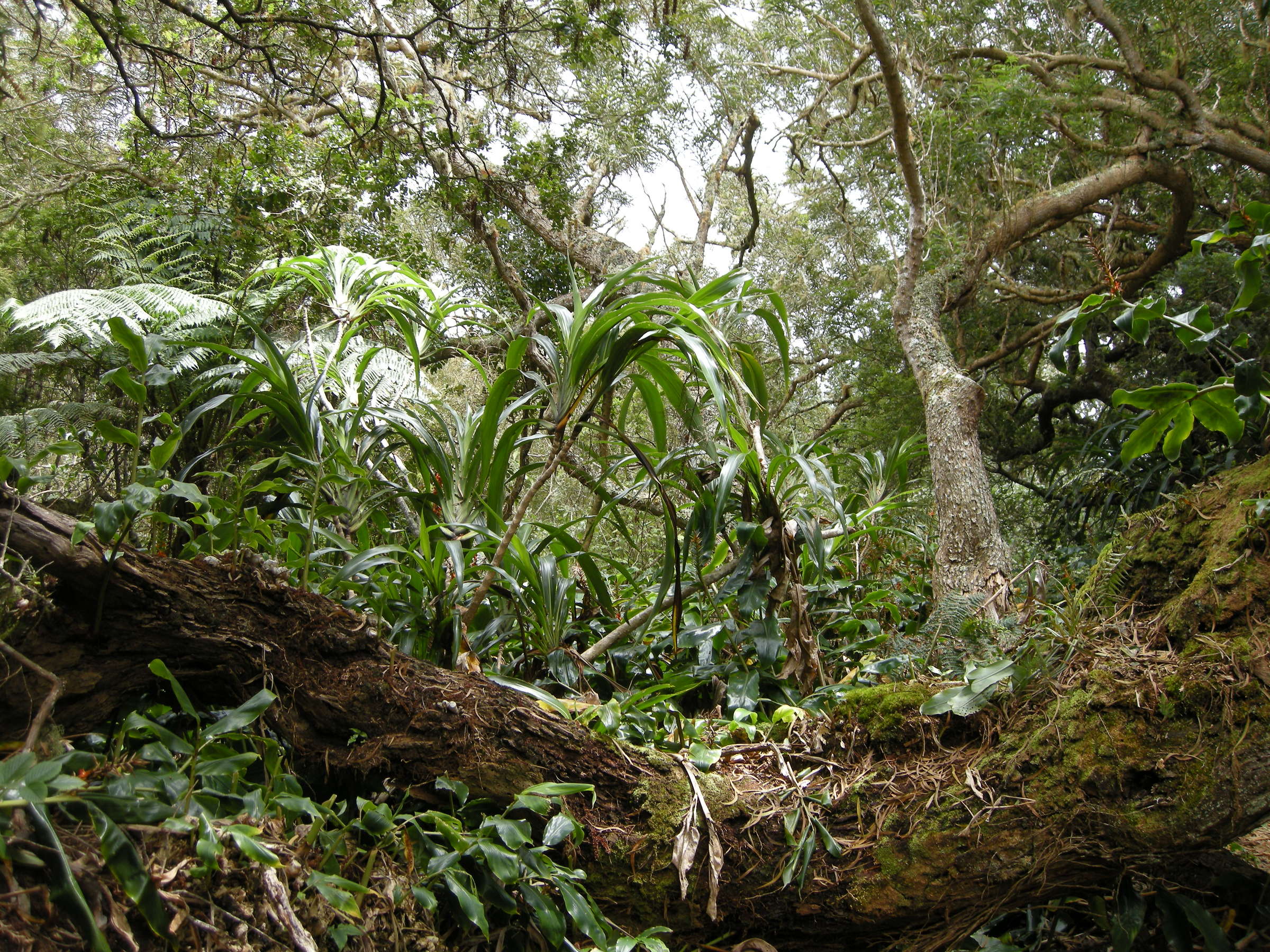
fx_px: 1284
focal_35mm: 35
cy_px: 476
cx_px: 635
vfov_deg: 40.7
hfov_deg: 52.6
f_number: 3.4
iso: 64
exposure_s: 1/79
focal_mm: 7.5
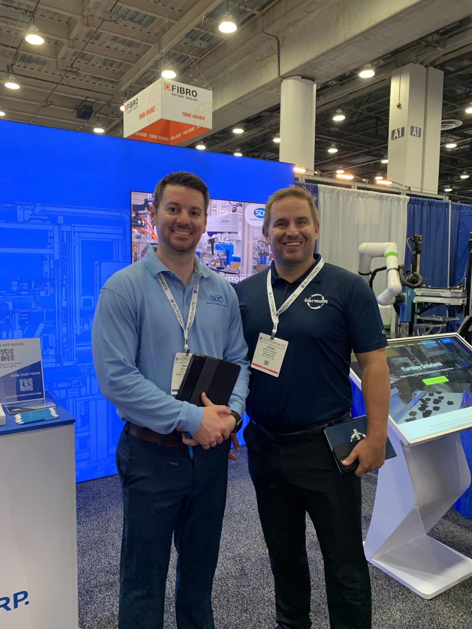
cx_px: 236
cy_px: 314
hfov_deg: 53.1
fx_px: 473
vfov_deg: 67.3
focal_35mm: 26
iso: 200
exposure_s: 1/52
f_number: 1.8
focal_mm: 4.25
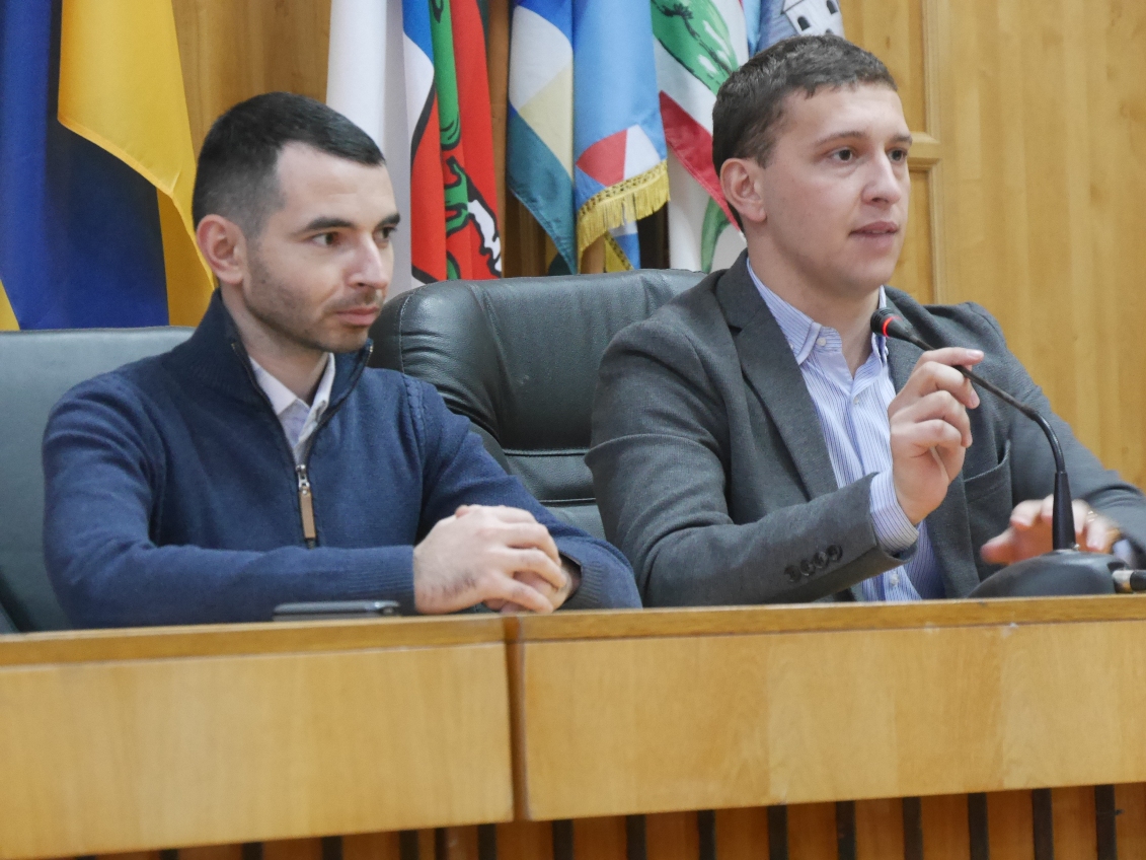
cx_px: 573
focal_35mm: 154
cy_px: 430
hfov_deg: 12.8
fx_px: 5098
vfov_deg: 9.6
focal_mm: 77
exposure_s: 1/20
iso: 3200
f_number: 5.4
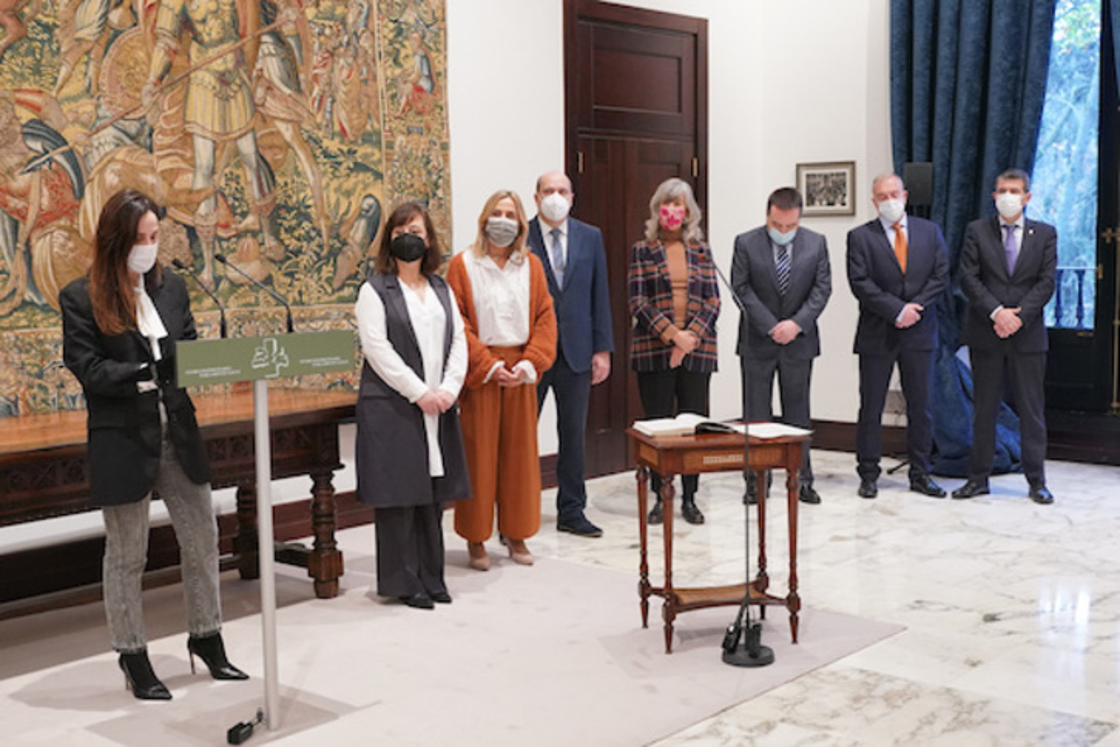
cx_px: 560
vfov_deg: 29.9
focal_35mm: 45
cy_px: 374
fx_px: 1400
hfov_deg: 43.6
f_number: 4
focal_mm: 30
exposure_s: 1/320
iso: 3200
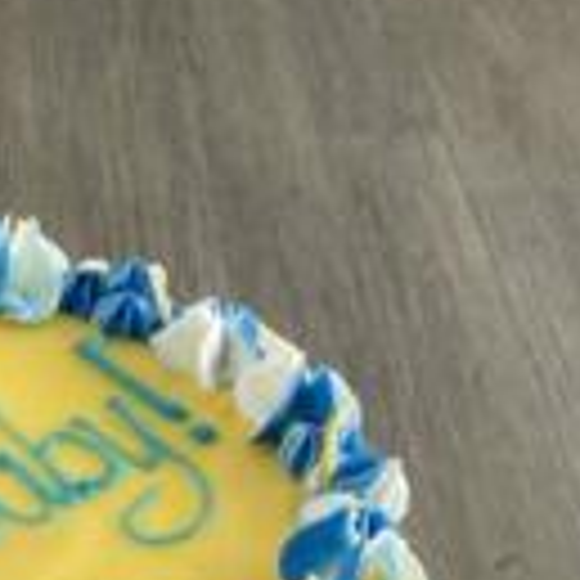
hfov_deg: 18.7
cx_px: -72
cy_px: 771
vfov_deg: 18.1
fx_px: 1687
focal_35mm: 89
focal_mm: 4.25
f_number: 1.8
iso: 125
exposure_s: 1/102
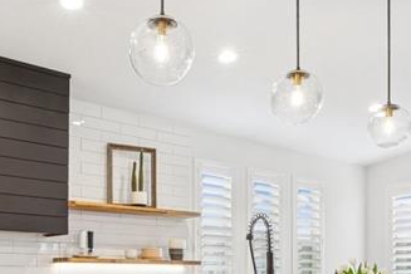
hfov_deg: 41.8
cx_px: 176
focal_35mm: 47
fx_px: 537
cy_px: 264
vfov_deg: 27.3
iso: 100
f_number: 11
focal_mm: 15
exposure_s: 1/1.25
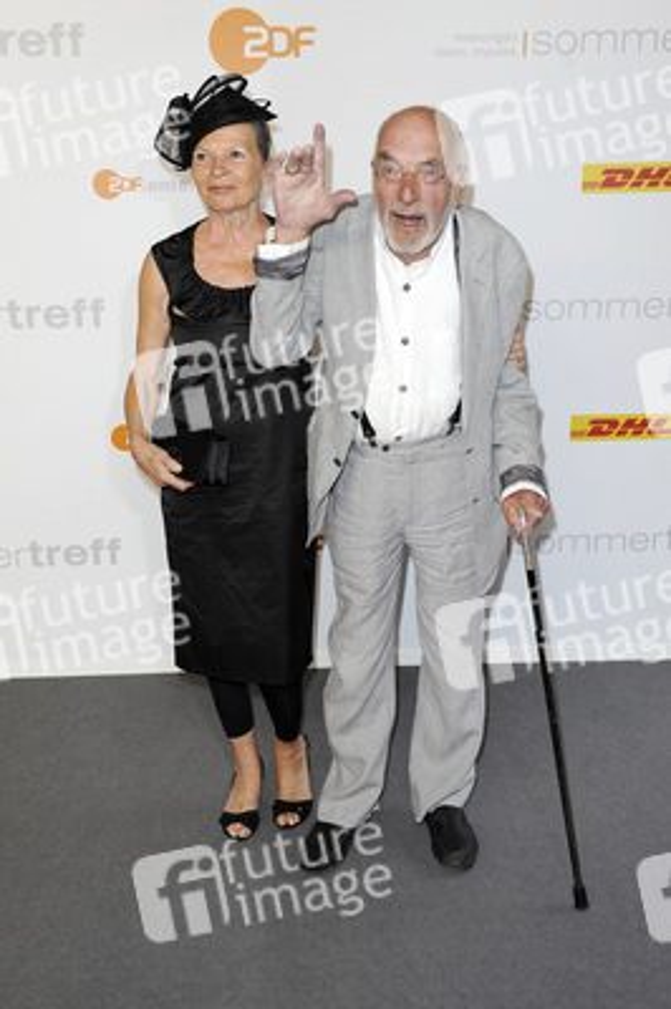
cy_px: 504
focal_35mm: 42
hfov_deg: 31.8
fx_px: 1176
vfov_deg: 46.4
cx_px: 336
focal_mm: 42
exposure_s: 1/160
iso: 800
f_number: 6.3
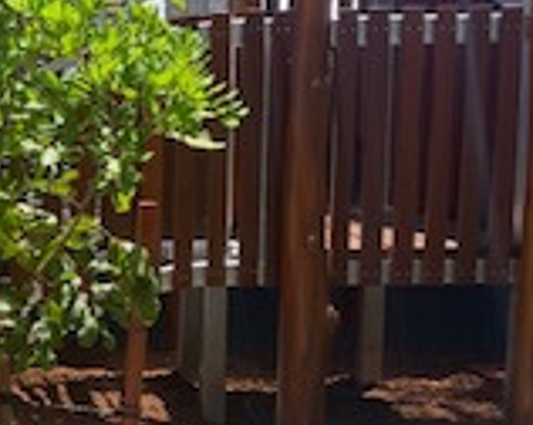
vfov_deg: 14.9
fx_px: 1623
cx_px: -320
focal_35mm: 103
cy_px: 314
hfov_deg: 16.6
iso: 25
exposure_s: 1/945
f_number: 1.8
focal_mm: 4.25
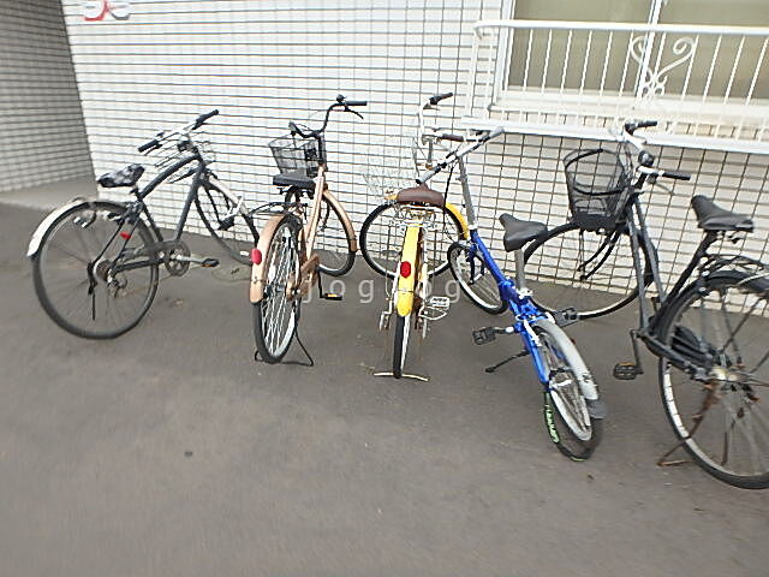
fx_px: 467
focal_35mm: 21
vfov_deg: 63.4
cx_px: 384
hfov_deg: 79.0
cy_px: 288
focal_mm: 3.7
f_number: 3.5
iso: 200
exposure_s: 1/30
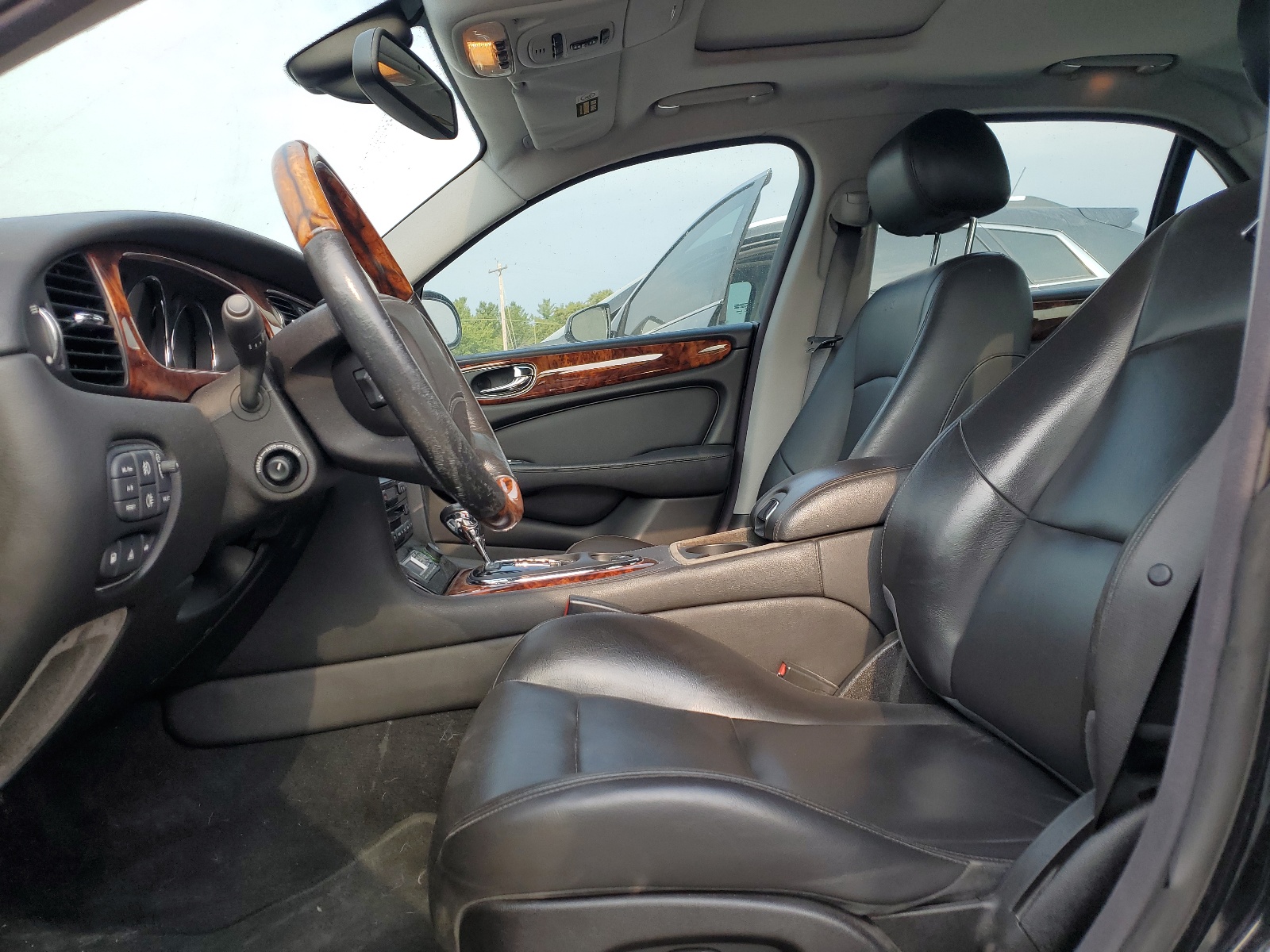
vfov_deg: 53.1
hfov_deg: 67.3
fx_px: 954
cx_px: 635
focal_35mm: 26
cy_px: 476
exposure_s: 1/588
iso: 50
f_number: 1.5
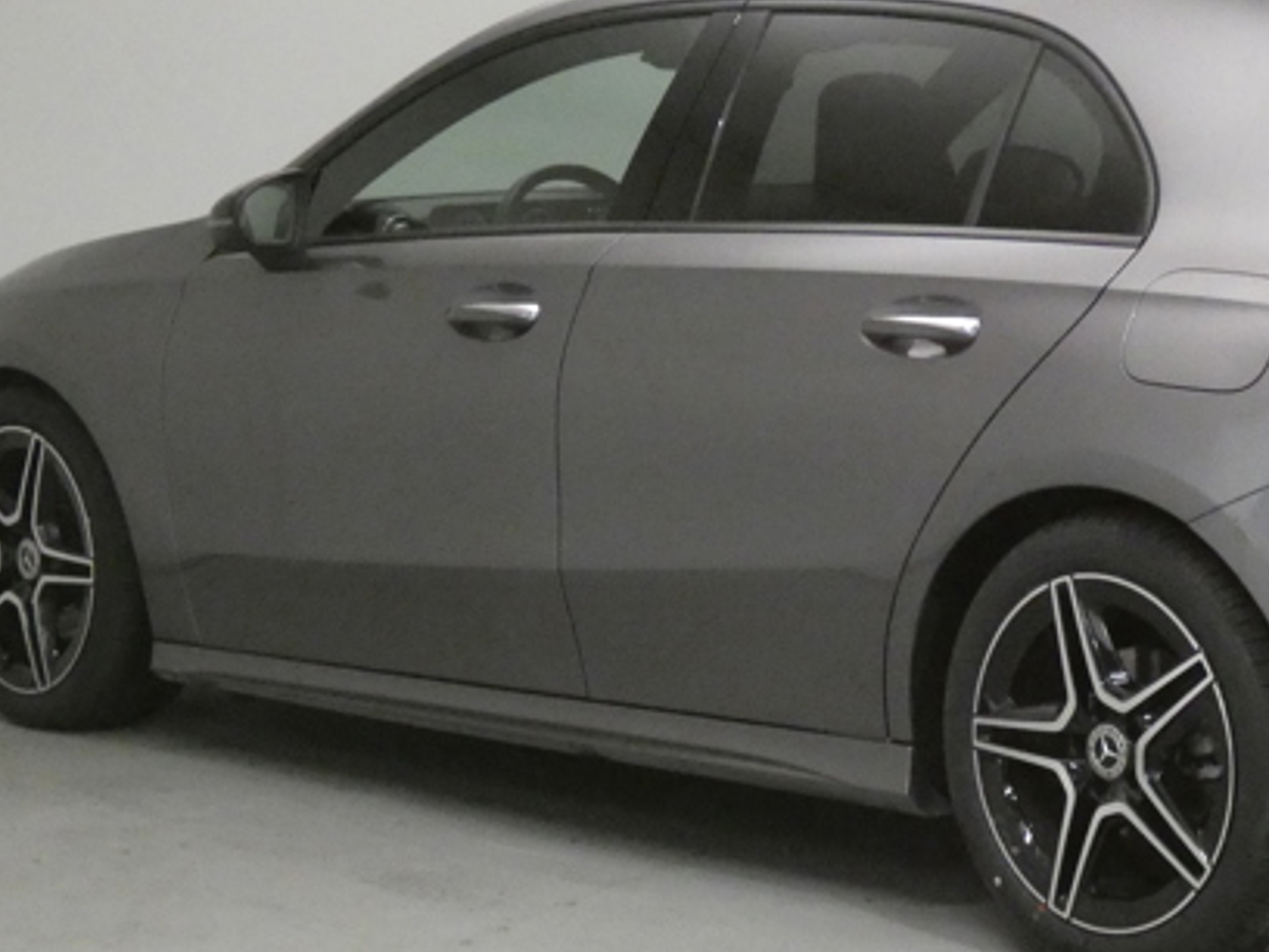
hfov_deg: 18.7
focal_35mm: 104
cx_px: 1011
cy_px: 529
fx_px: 3813
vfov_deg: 14.2
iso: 1600
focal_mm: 9.5
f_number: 3.9
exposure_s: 1/80
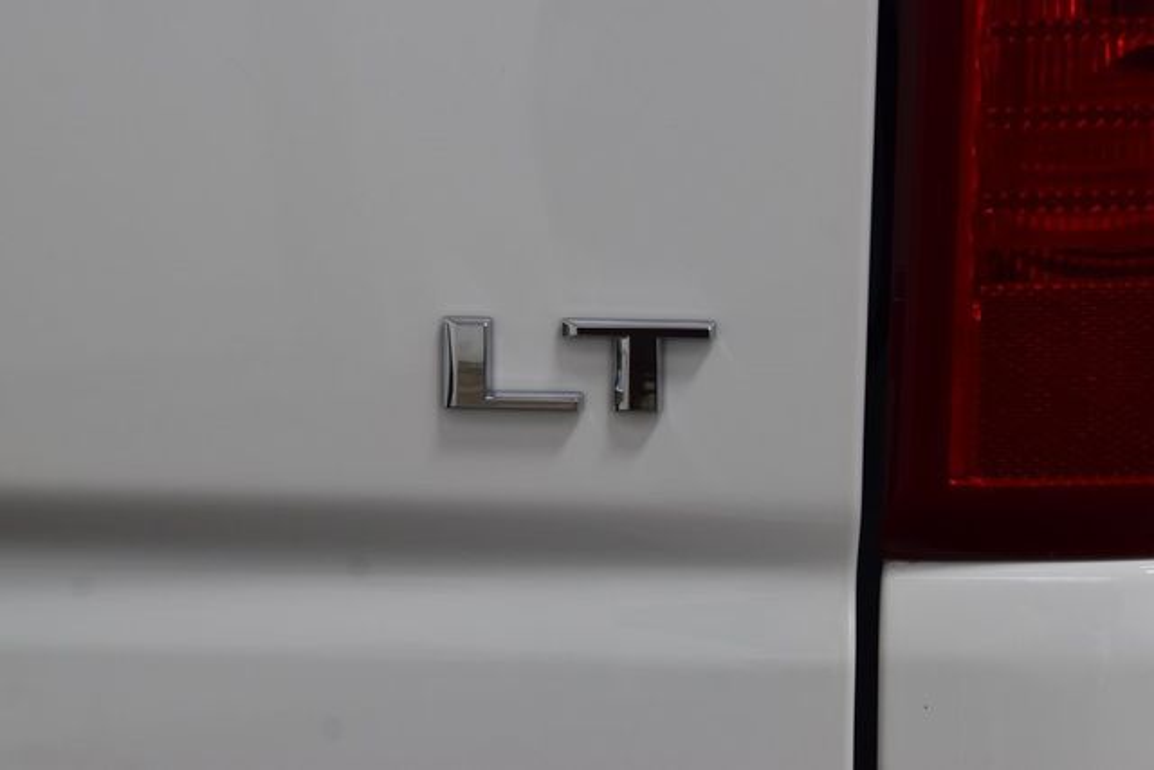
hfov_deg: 19.5
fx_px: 3366
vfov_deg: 13.0
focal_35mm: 105
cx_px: 577
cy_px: 385
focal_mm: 70
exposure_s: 1/30
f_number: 7.1
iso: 640
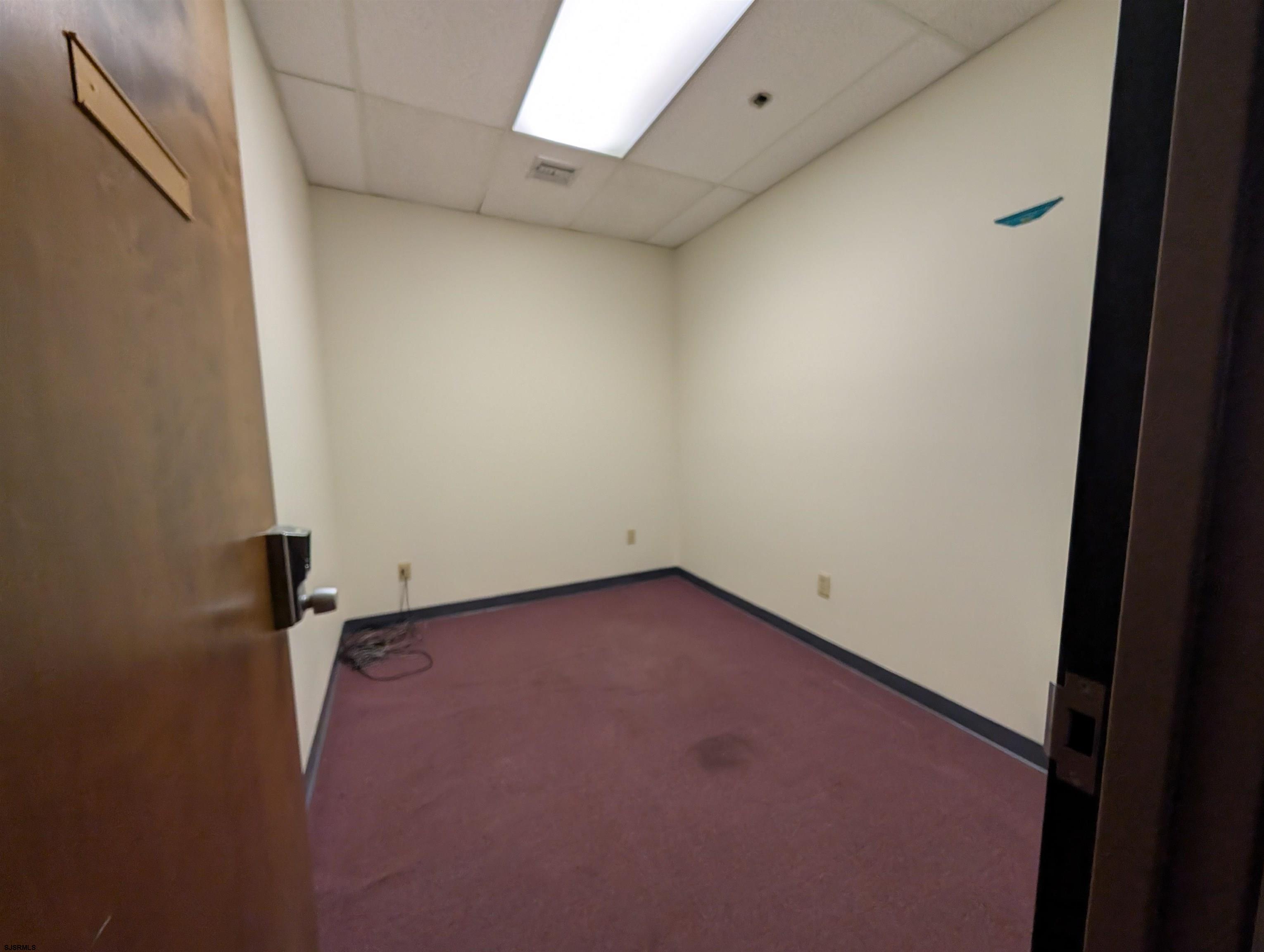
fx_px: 439
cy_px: 476
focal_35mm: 12
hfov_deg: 110.5
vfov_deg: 94.6
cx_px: 632
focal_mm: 2.02
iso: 199
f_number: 1.7
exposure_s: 1/60
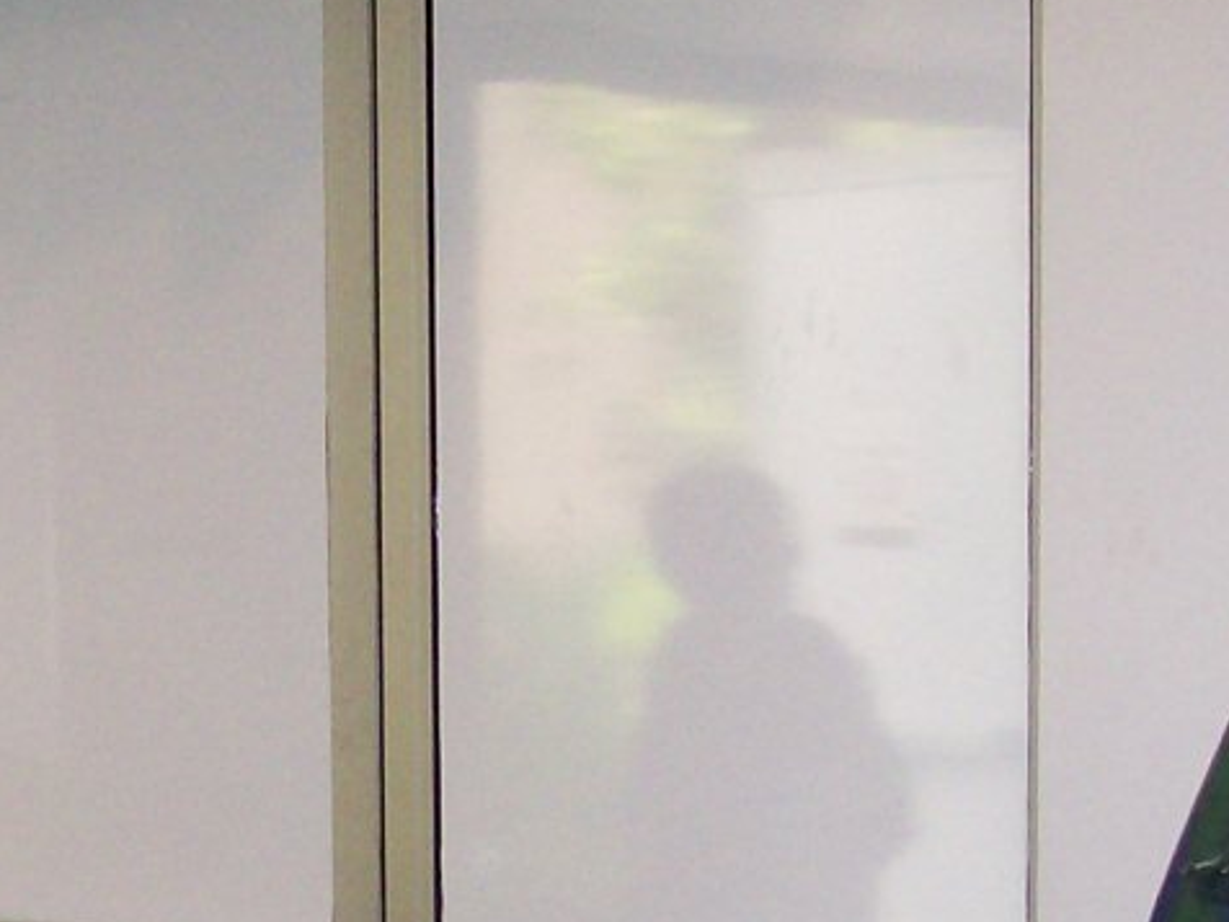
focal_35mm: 121
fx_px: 4296
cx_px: 199
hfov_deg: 16.1
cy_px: 1325
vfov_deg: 11.8
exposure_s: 1/64
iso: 140
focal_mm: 6
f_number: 2.7
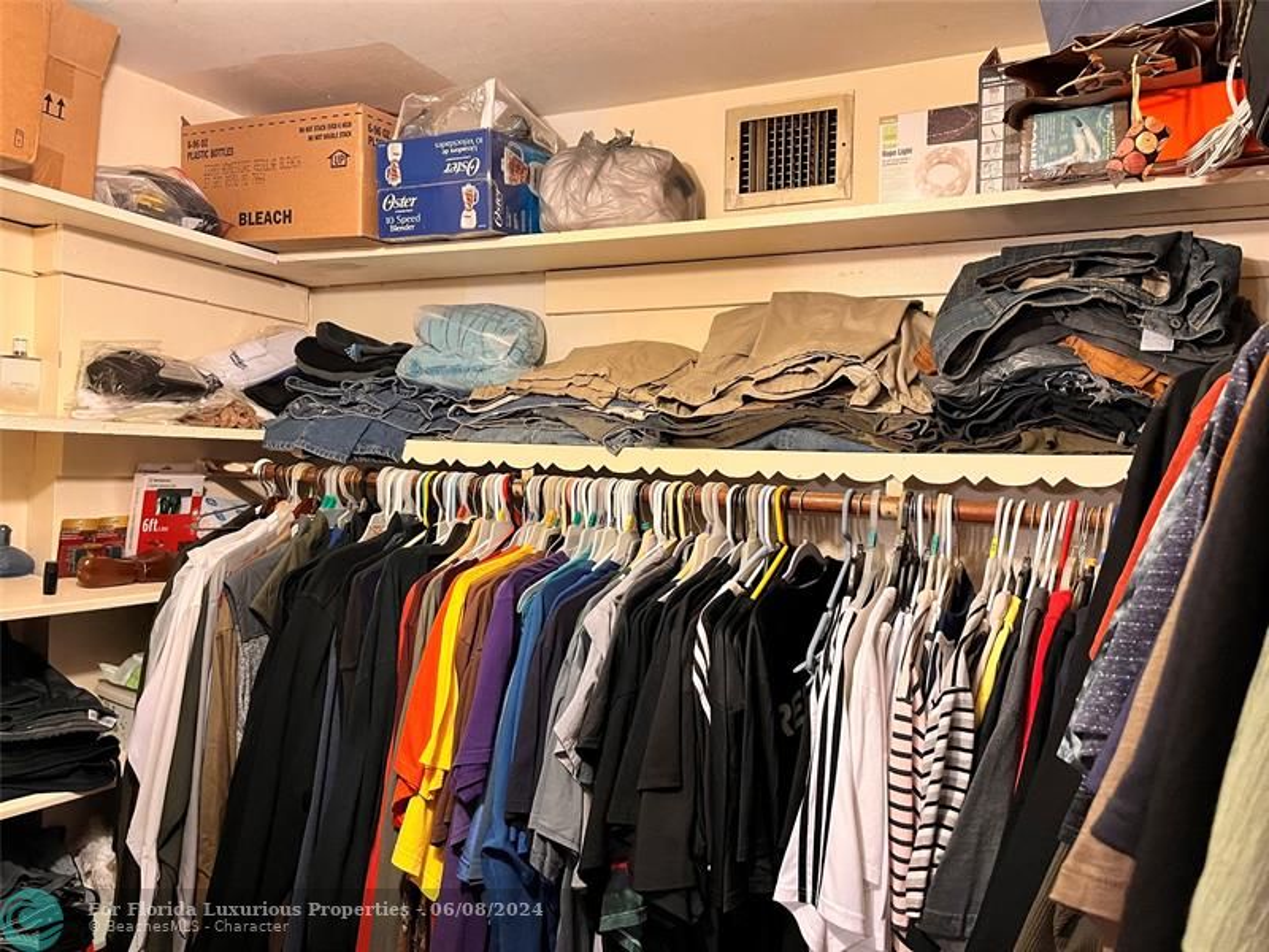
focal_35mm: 26
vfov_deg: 53.1
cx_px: 634
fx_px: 953
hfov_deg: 67.3
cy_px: 476
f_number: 1.6
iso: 400
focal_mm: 5.1
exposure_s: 1/60
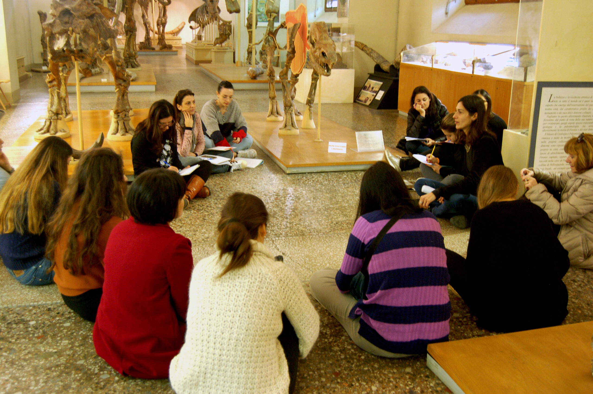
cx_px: 296
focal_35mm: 36
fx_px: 592
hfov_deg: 53.2
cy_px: 197
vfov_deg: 36.8
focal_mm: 24
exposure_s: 1/10
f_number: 4
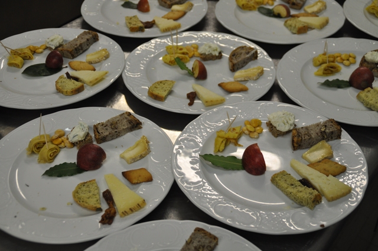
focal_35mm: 48
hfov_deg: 41.2
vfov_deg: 28.0
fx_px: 503
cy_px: 126
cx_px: 189
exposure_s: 1/80
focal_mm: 32
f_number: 4.5
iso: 400
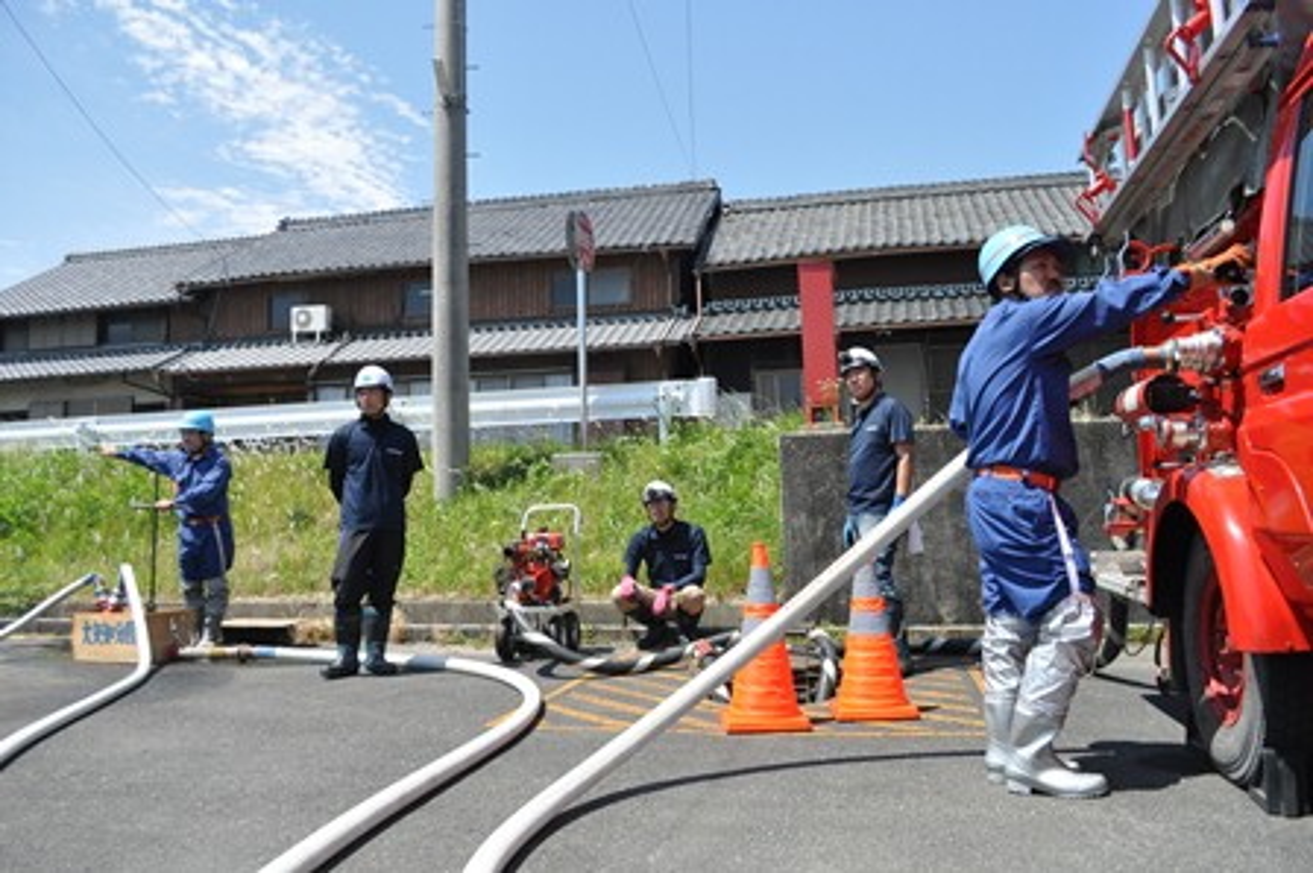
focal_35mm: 27
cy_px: 436
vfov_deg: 47.9
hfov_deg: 67.4
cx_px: 656
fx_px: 984
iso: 1000
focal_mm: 18
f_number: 5.6
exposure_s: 1/4000
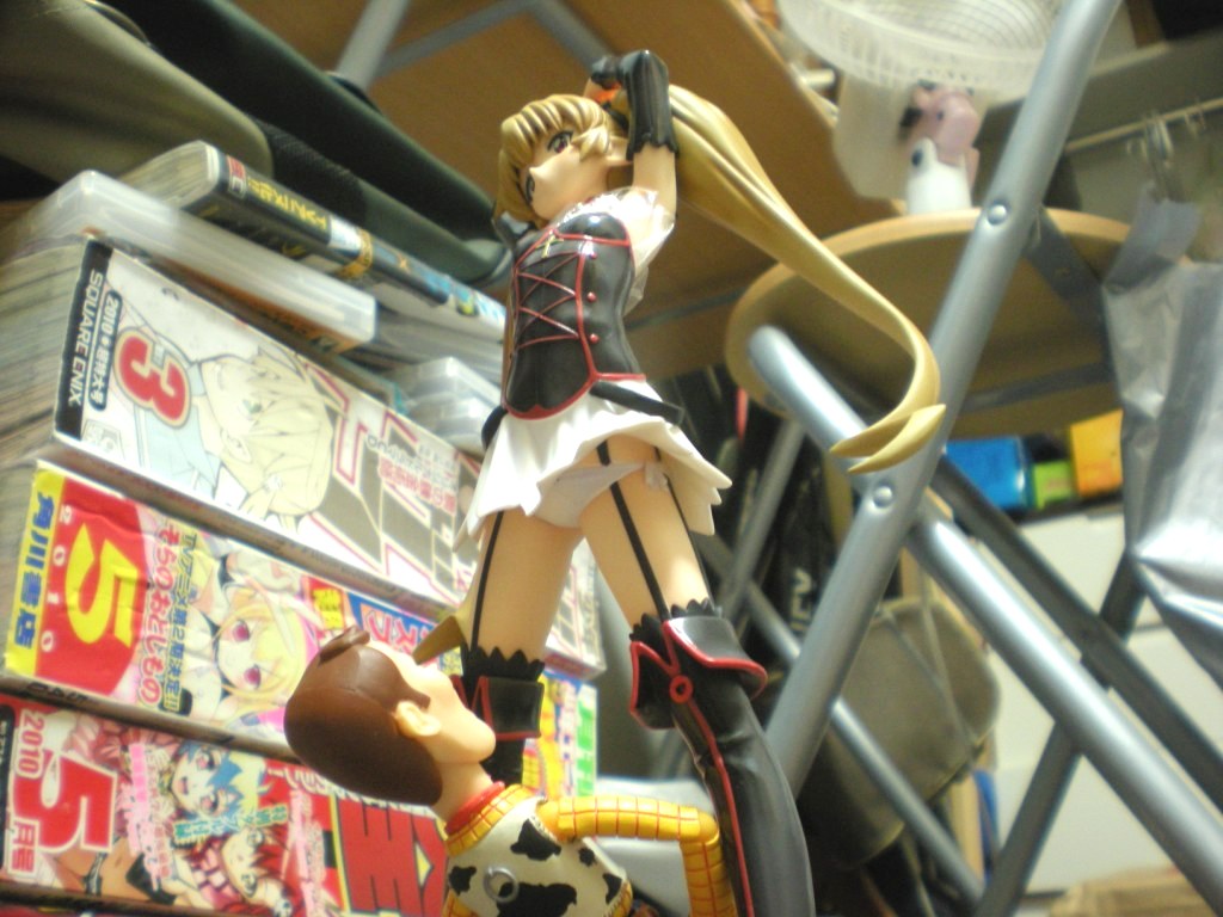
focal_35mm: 38
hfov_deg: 49.0
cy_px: 458
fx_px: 1343
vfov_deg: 37.7
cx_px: 612
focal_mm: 6.3
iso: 227
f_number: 3.1
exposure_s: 1/8
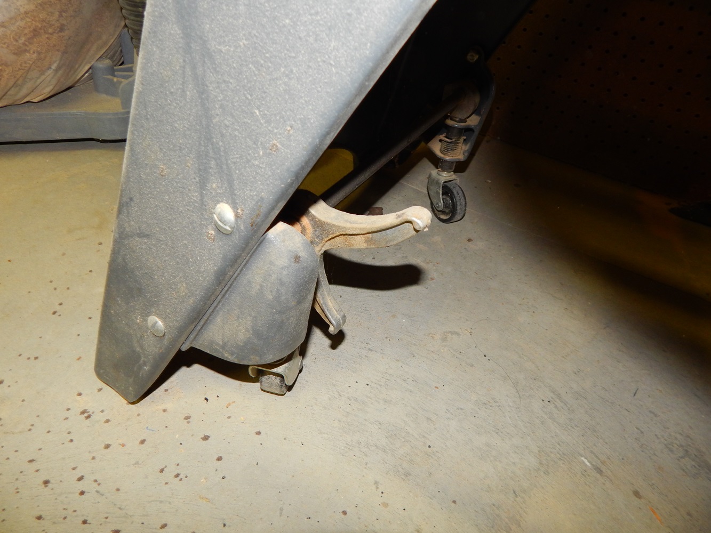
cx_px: 356
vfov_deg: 58.9
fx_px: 472
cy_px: 266
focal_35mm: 23
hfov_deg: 73.9
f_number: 3
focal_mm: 4
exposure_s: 1/30
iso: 200
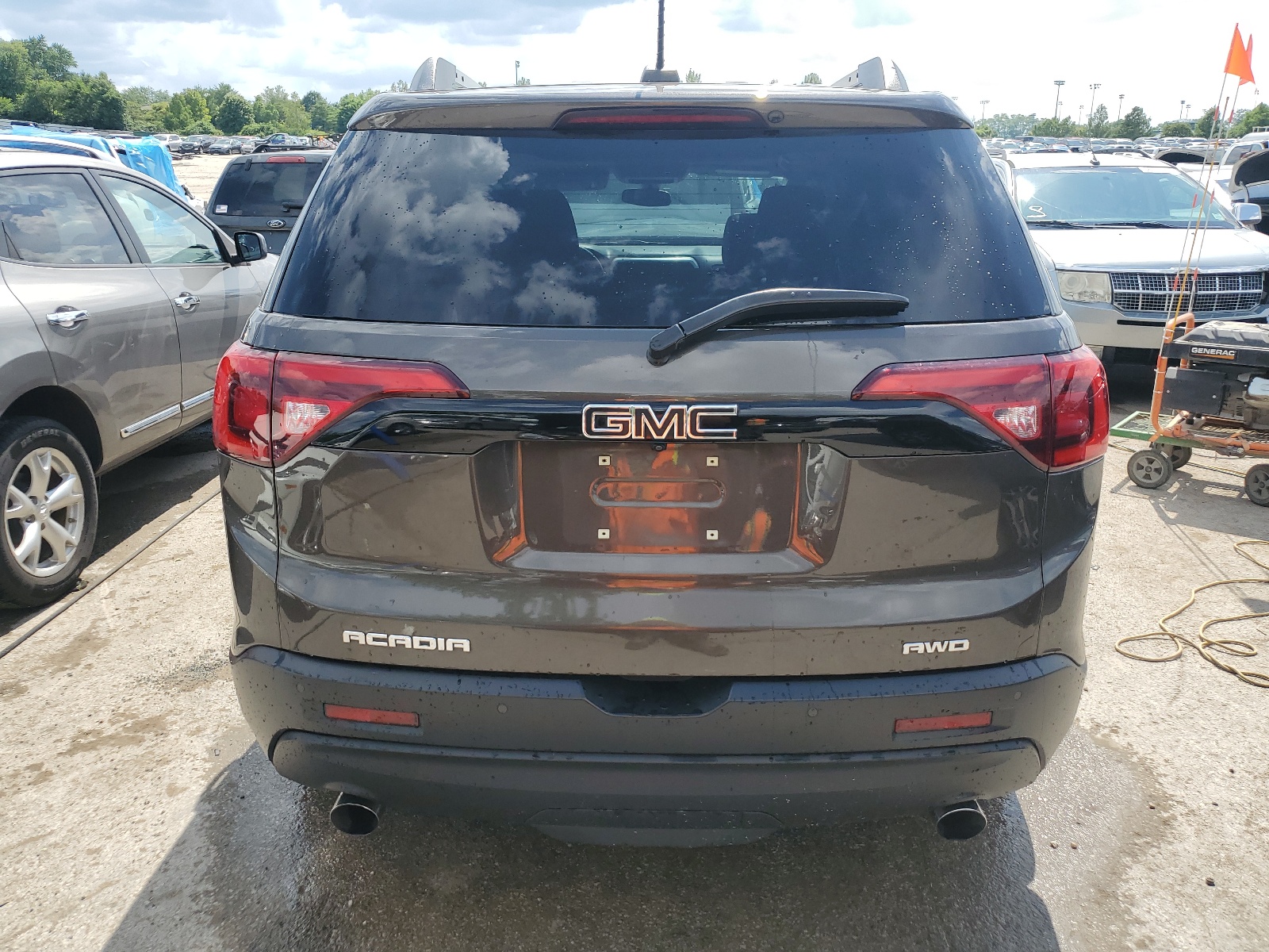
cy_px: 476
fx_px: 953
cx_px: 634
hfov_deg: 67.3
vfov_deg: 53.1
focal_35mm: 26
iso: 50
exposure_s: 1/2500
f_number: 1.5
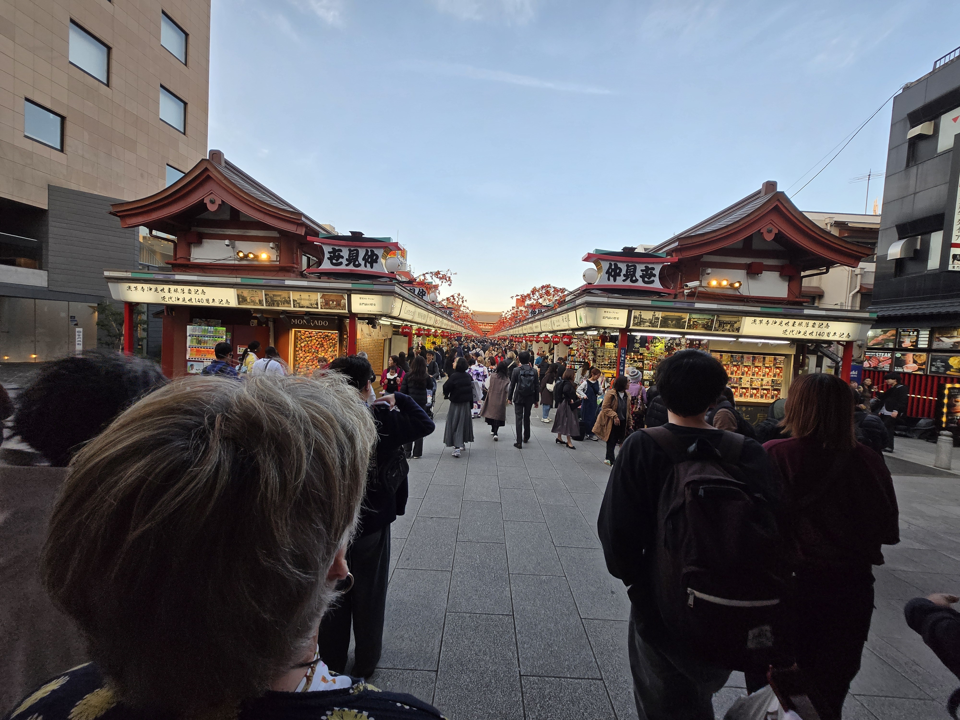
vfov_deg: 89.9
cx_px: 480
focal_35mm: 13
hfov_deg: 106.2
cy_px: 360
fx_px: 361
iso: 25
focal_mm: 1.7
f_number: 2.2
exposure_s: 1/144
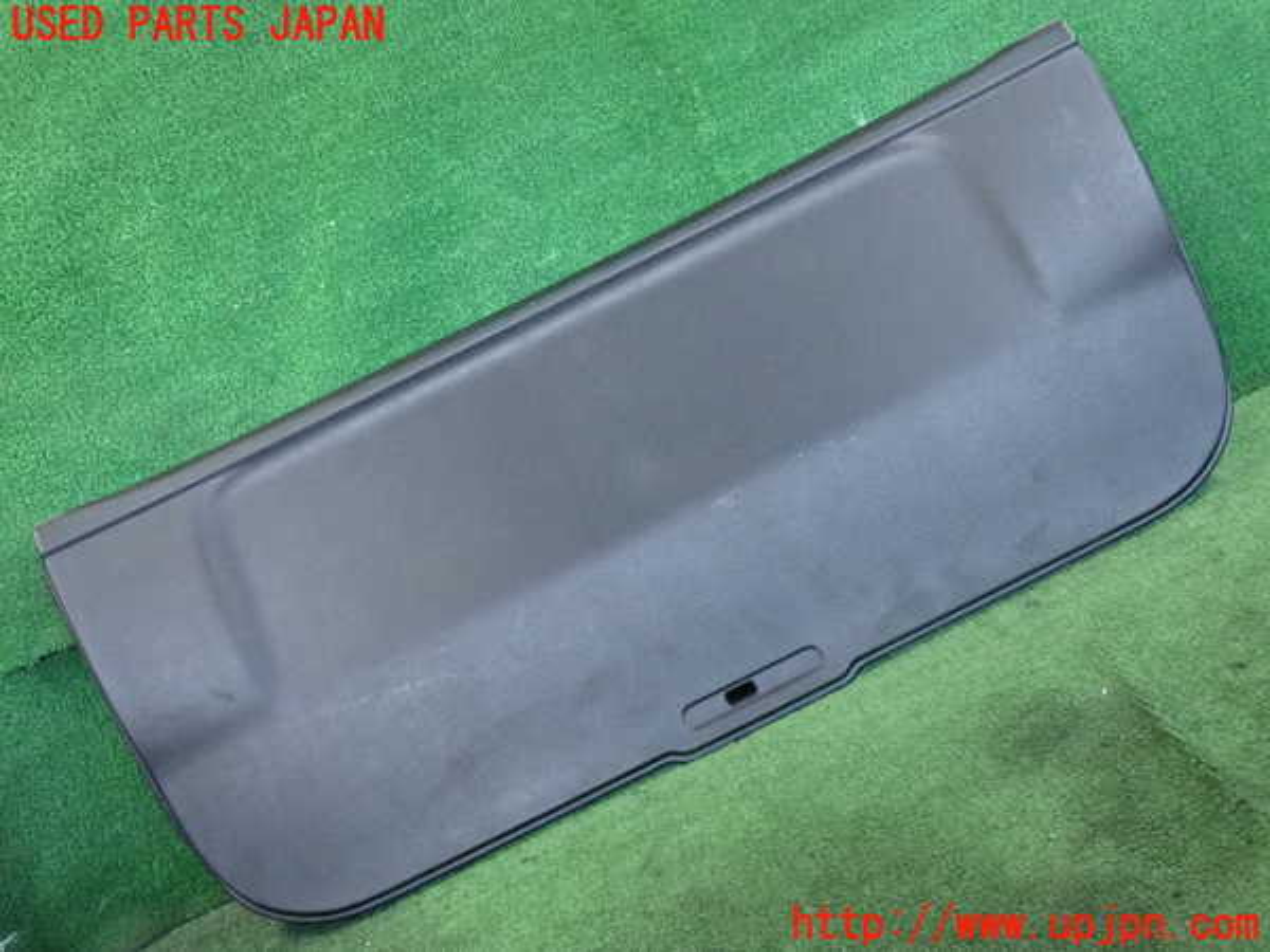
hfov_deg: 51.4
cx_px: 635
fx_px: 1321
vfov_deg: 39.7
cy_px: 476
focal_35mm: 36
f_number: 2.5
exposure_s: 1/125
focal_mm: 6.37
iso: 2500
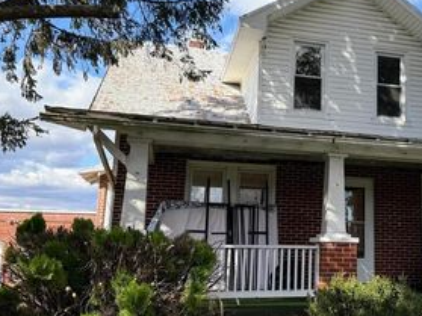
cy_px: 143
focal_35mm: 43
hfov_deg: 42.3
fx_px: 524
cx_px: 325
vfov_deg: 33.5
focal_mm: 6.76
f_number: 1.78
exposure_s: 1/2703
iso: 80
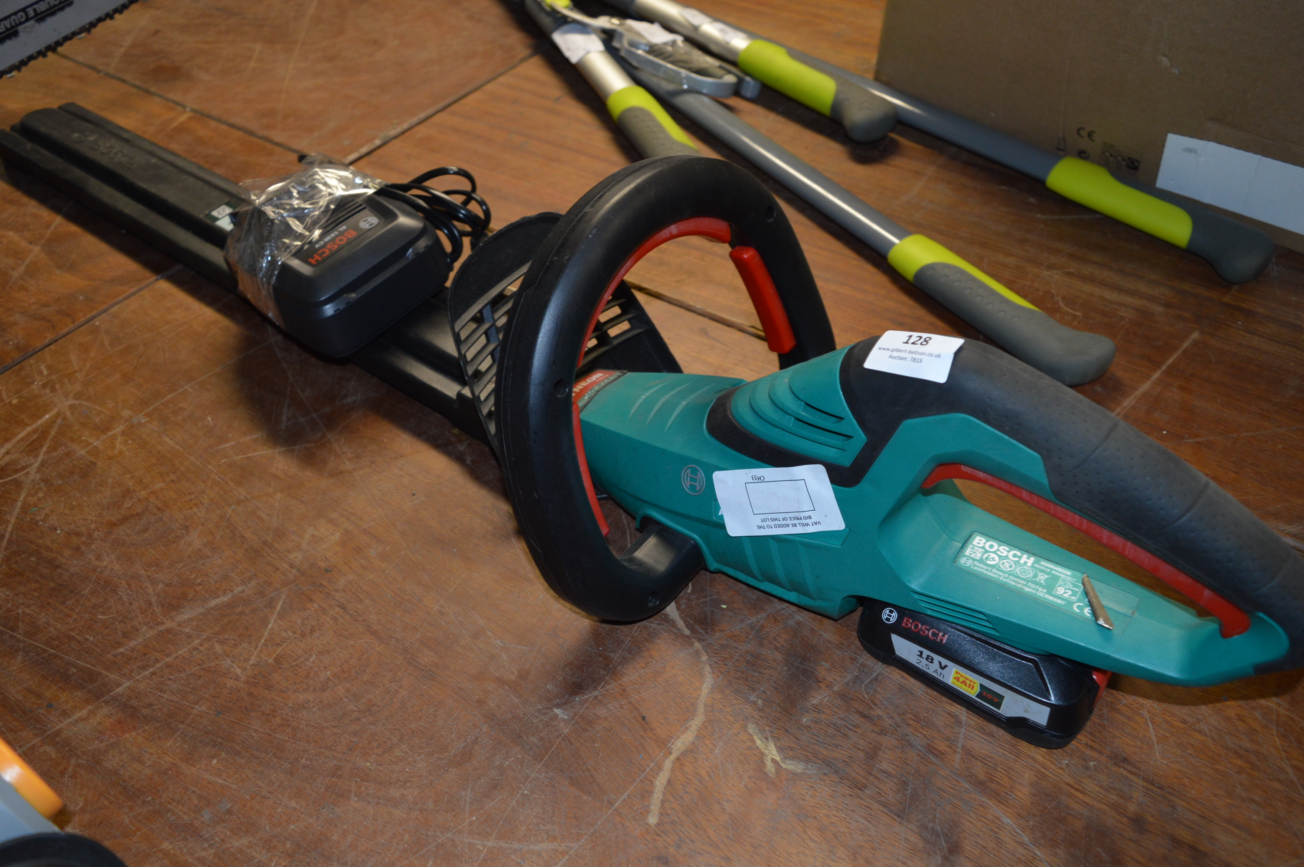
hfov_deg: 67.4
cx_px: 652
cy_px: 434
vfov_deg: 47.8
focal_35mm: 27
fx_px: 977
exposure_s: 1/60
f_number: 3.5
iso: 640
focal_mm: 18
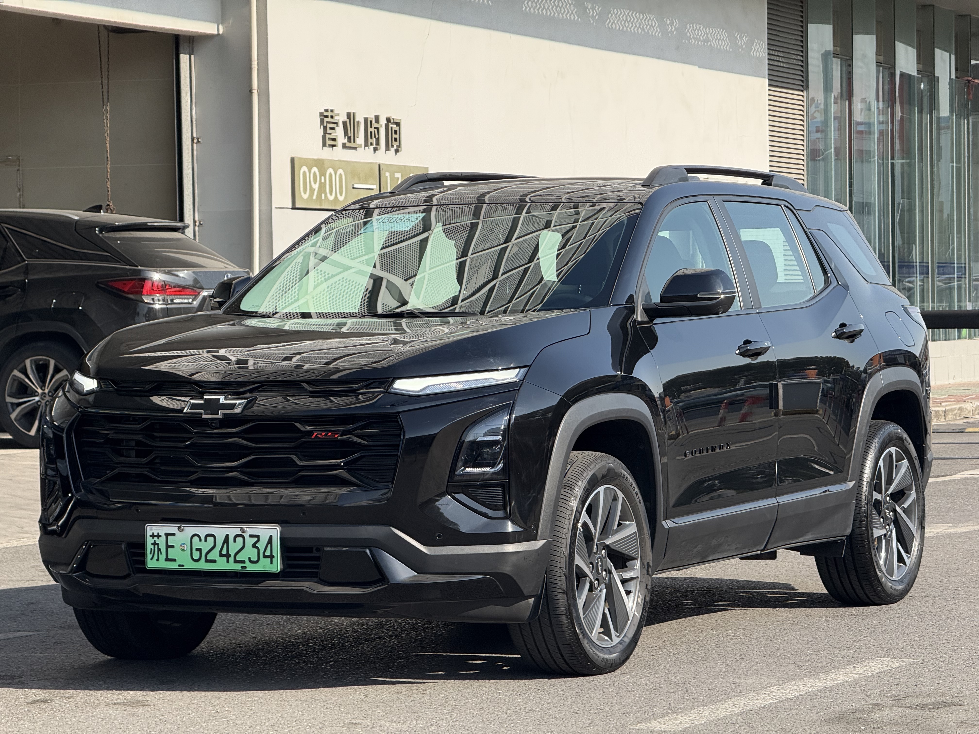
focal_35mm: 120
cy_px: 367
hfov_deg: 16.4
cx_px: 490
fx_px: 3394
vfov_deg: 12.3
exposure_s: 1/1248
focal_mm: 15.66
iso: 64
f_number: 2.8
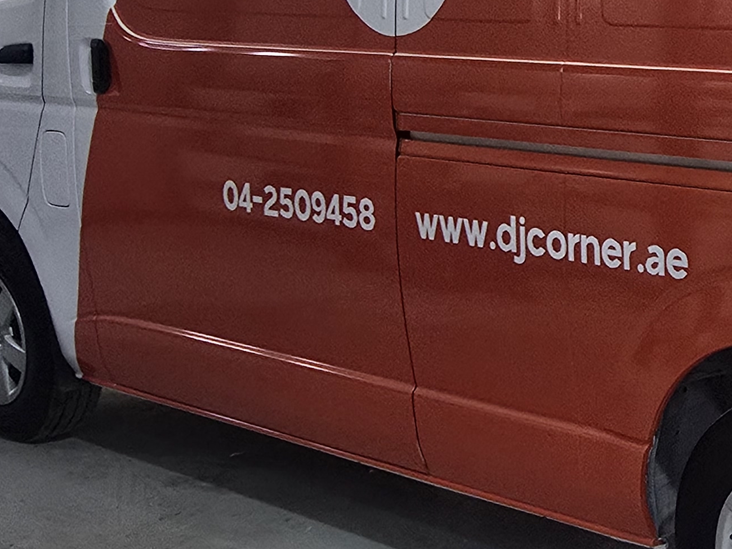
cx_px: 940
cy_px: -37
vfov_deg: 32.2
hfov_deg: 34.2
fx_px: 846
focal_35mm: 40
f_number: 2.2
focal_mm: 2.2
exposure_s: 1/50
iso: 100
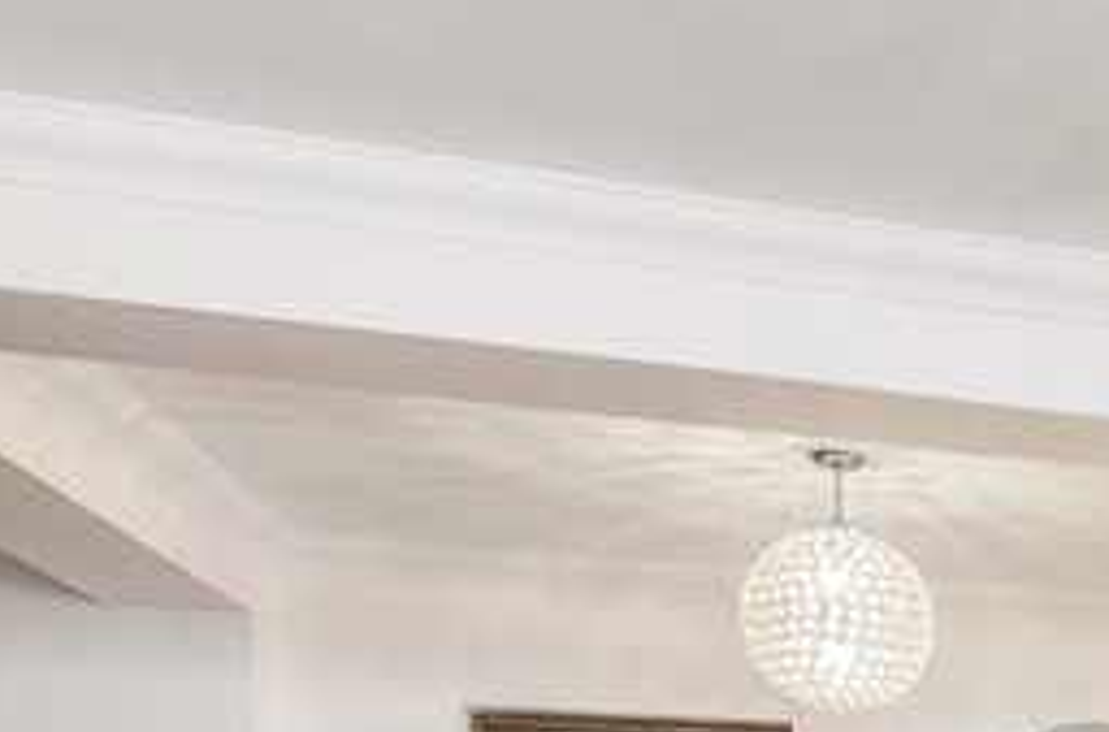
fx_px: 1843
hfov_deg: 25.5
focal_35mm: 60
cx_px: 1646
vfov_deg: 20.6
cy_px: 936
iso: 320
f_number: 7.1
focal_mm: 10
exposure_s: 1/20
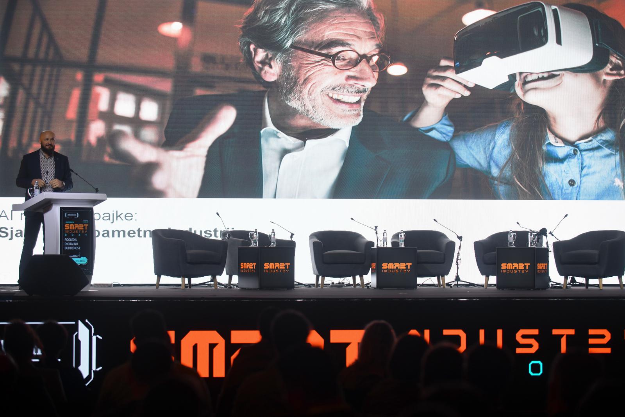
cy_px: 208
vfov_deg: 12.5
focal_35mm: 110
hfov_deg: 18.6
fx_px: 1910
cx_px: 312
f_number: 2.8
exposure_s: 1/100
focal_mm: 110
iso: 160
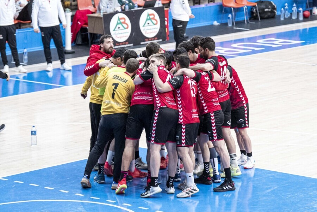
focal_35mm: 172
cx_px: 158
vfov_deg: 8.0
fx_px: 1514
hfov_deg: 11.9
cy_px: 106
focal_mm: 115
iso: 6400
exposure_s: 1/1600
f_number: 2.8
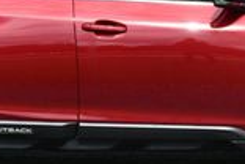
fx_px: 1341
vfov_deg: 6.9
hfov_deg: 10.4
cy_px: -71
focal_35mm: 197
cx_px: 101
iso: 100
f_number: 8
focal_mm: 24
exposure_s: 1/250
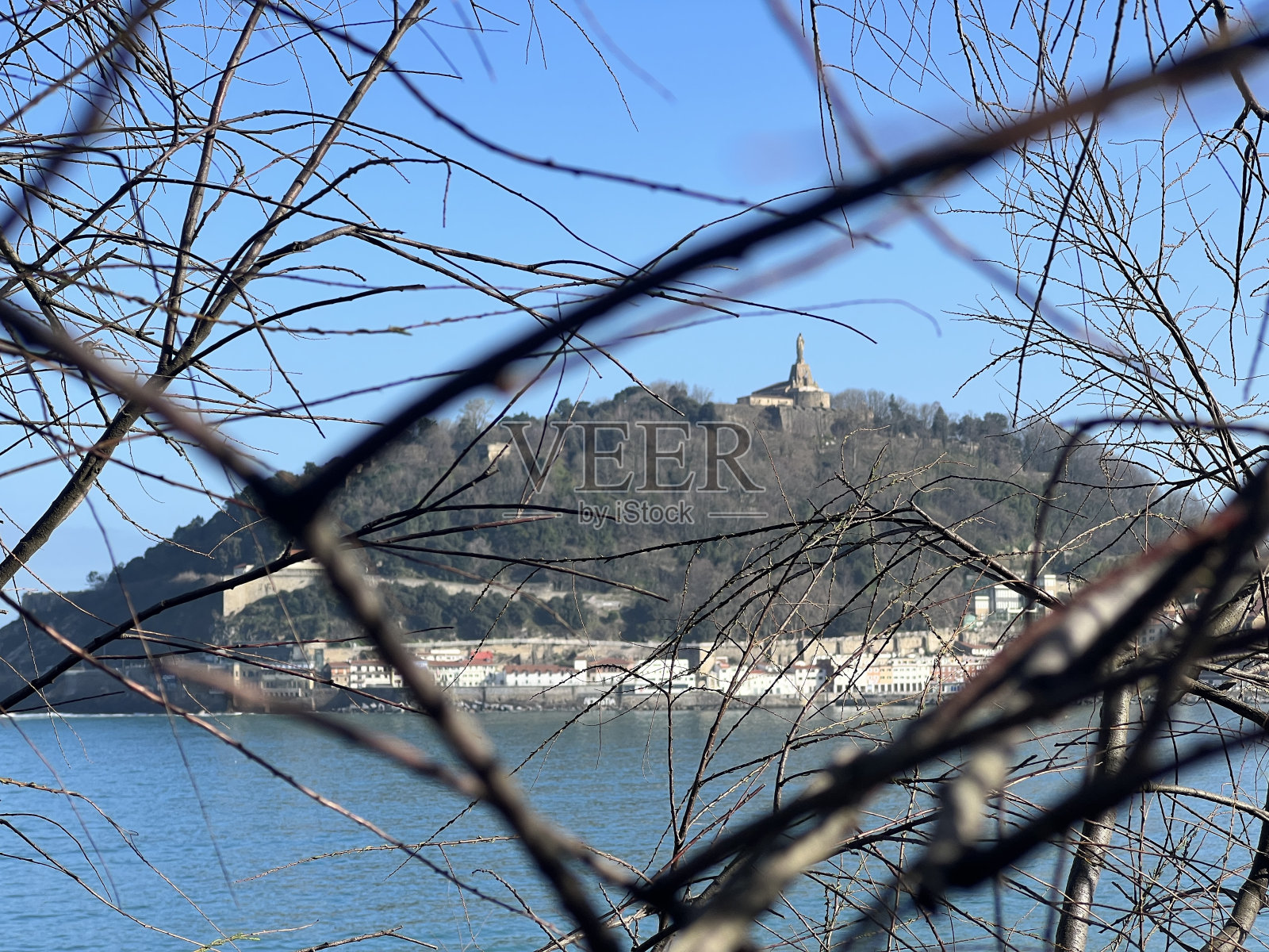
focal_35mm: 77
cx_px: 634
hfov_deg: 25.3
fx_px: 2823
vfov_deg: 19.1
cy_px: 476
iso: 32
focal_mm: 9
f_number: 2.8
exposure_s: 1/408
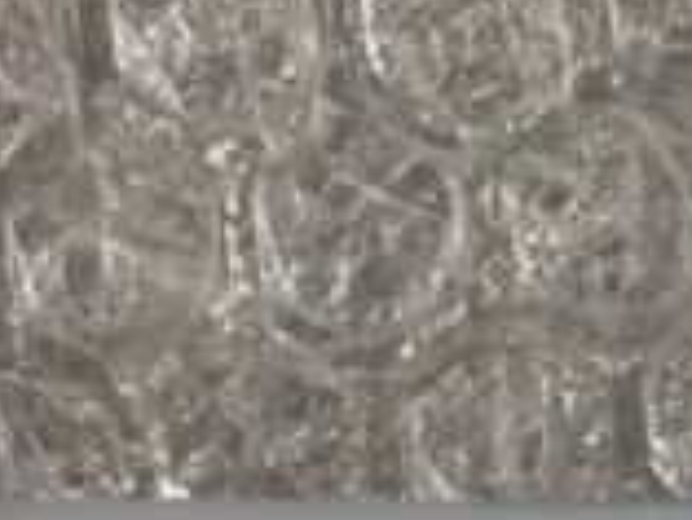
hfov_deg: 16.2
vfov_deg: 12.1
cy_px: 749
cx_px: 754
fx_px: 2361
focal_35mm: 118
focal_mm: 4.15
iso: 64
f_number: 2.2
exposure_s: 1/30
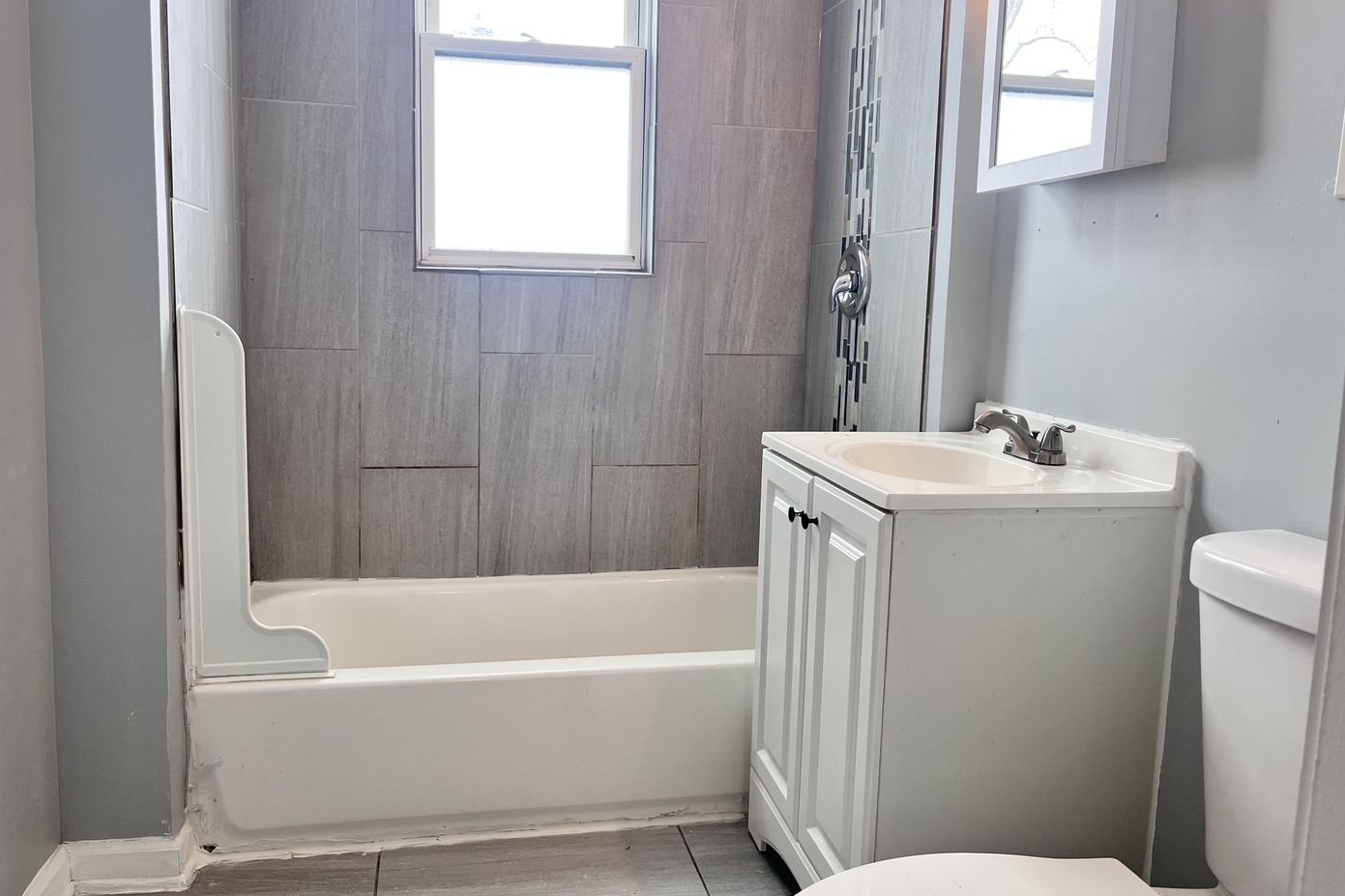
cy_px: 428
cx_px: 655
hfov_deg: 65.5
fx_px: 1046
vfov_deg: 46.4
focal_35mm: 28
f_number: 1.6
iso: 100
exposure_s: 1/120
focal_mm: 5.1
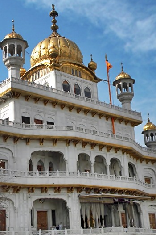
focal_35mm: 57
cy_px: 130
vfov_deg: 35.0
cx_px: 57
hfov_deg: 23.7
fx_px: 371
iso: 80
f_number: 7.4
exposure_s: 1/235
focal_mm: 6.4
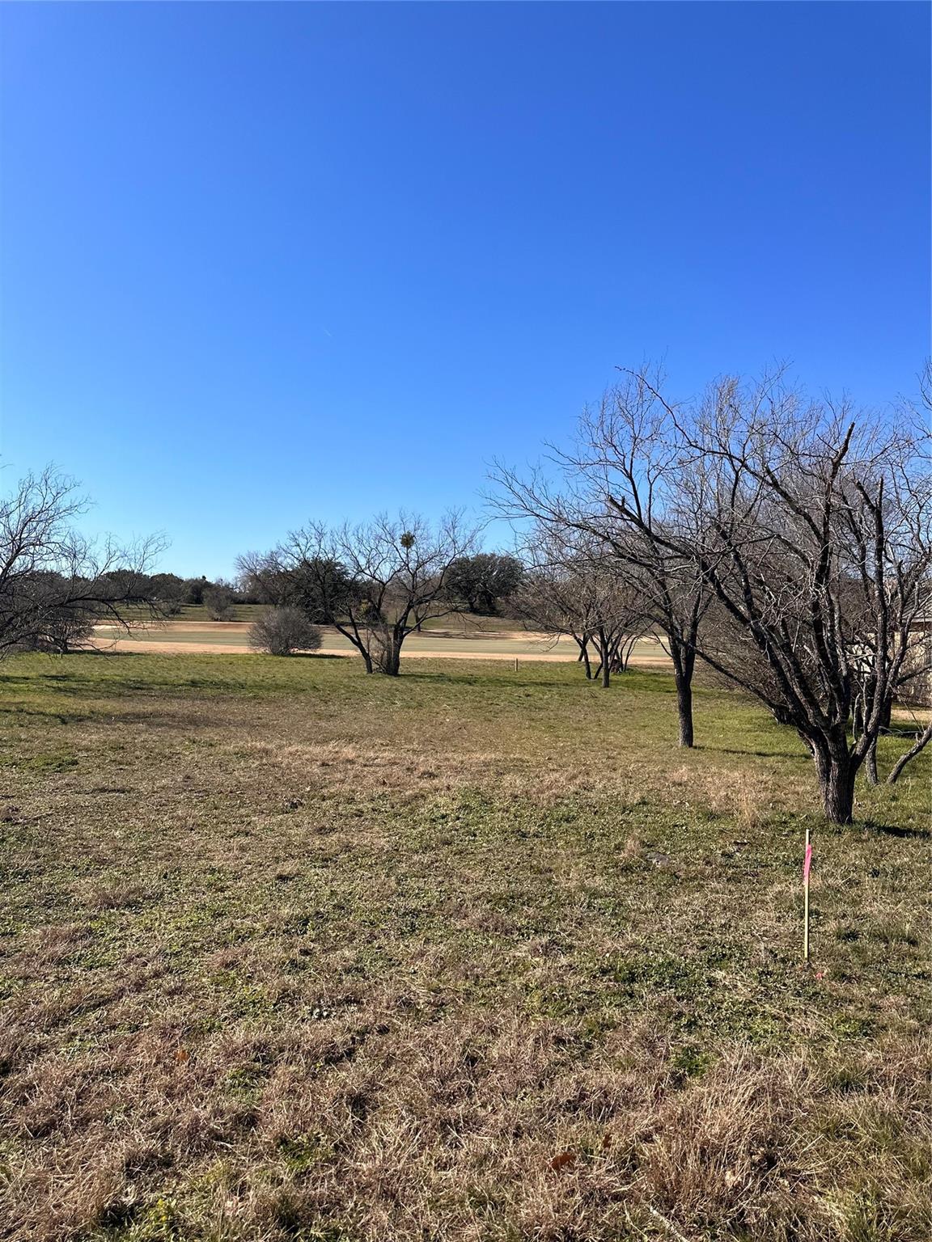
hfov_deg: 56.8
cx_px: 466
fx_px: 862
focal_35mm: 24
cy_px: 621
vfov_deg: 71.6
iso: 80
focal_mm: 6.86
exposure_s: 1/4762
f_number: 1.78
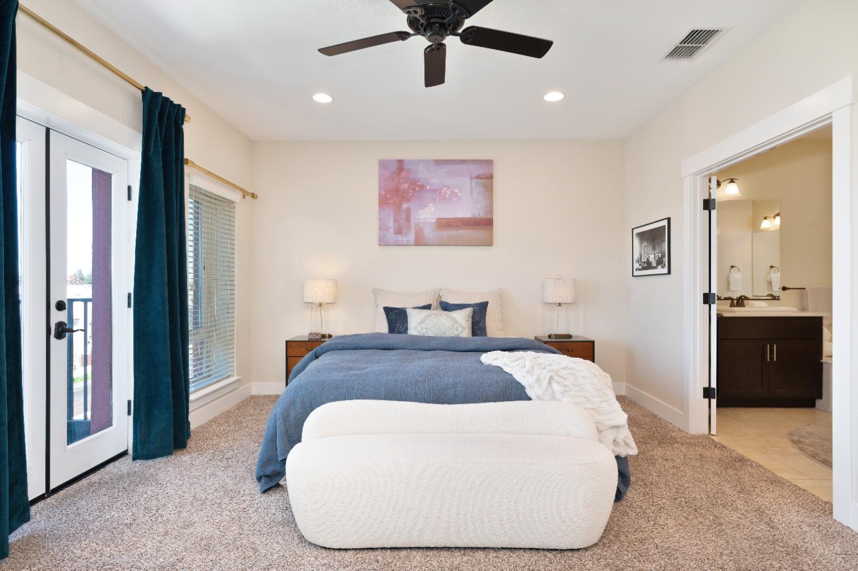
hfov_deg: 90.0
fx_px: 429
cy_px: 286
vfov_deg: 67.3
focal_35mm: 18
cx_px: 429
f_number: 6.3
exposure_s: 1/160
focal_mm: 18
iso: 500
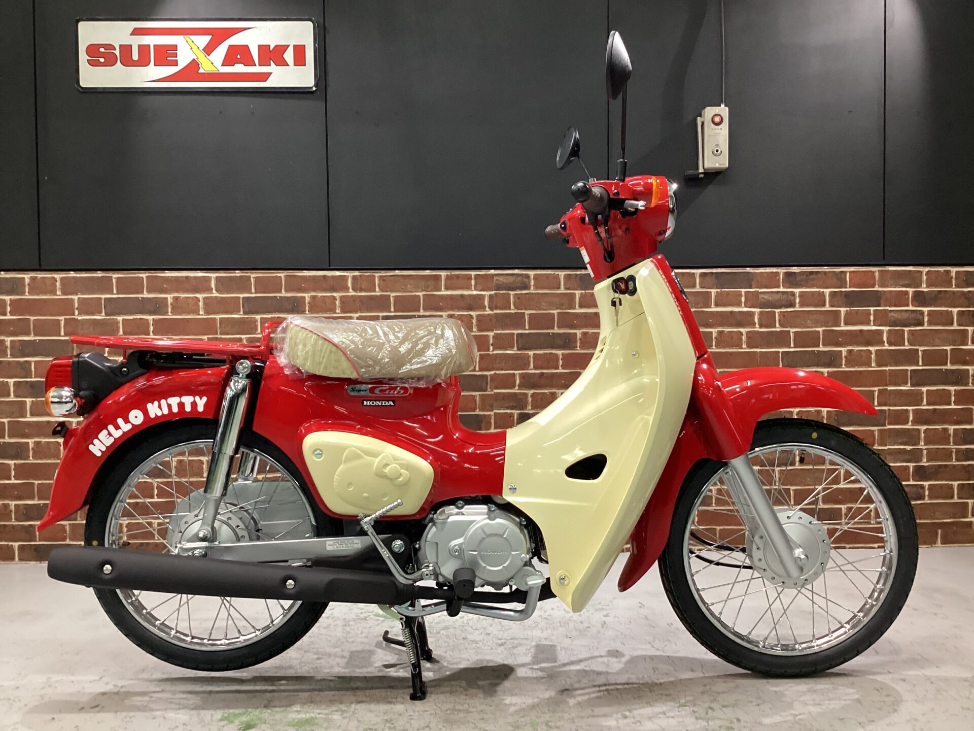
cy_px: 366
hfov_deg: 58.4
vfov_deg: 45.4
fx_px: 872
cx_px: 487
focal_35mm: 31
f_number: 2.4
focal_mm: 3.3
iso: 250
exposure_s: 1/60
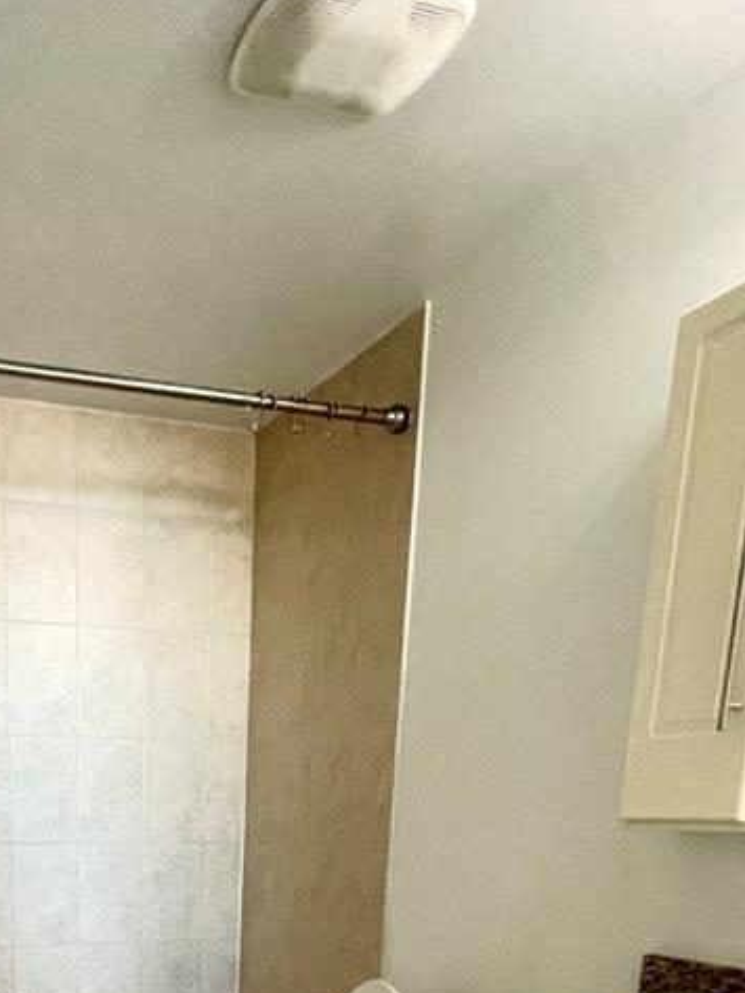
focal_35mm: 33
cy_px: 1073
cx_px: 113
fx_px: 947
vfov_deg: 43.8
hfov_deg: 40.5
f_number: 1.8
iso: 250
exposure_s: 1/75
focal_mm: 1.57
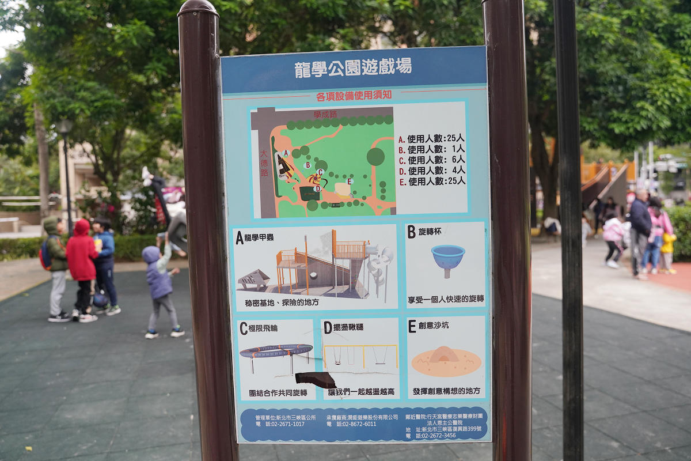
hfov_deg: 65.5
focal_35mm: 28
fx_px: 537
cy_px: 230
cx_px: 346
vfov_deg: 46.4
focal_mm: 28
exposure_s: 1/160
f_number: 4
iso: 1000
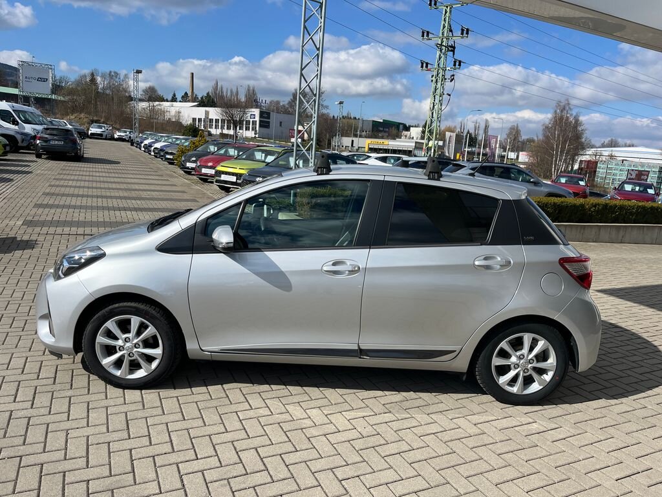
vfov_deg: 53.1
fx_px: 497
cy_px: 248
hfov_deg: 67.3
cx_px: 331
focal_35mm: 26
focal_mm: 5.1
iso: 50
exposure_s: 1/4651
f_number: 1.6
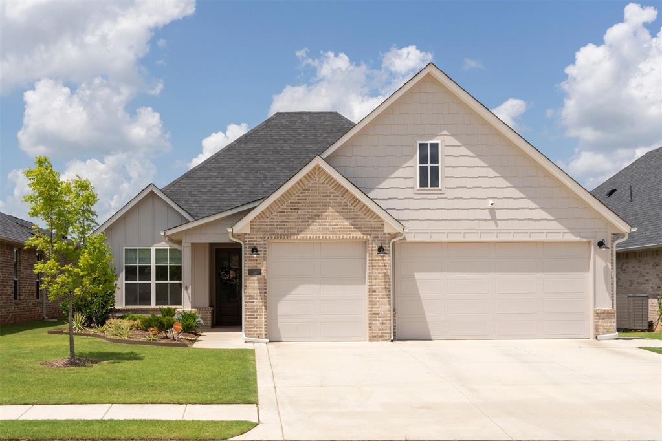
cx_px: 331
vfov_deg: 37.9
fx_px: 644
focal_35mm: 35
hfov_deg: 54.4
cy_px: 220
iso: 200
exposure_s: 1/500
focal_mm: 35
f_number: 10
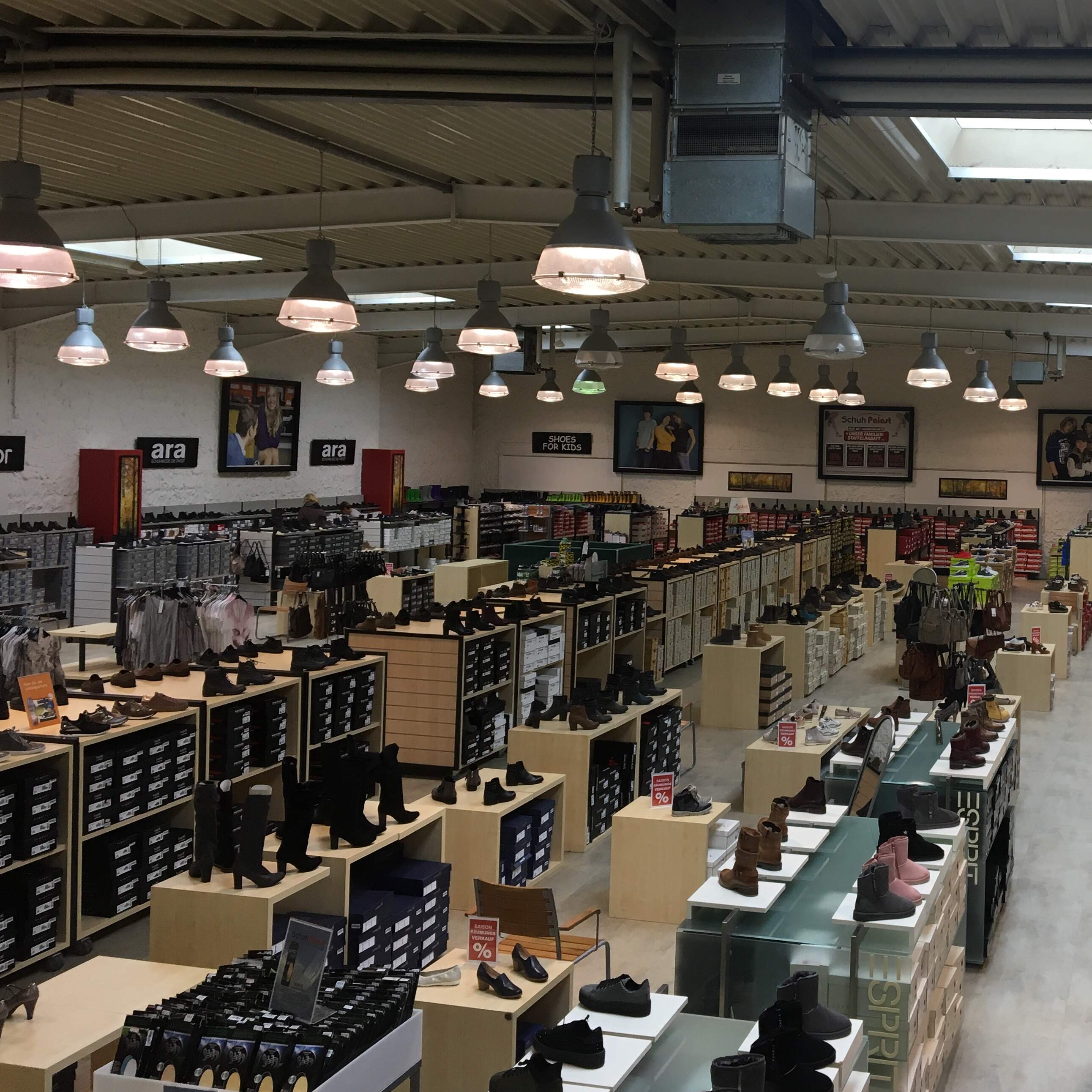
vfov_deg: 41.8
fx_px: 1428
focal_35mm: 40
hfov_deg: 40.6
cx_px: 829
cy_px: 470
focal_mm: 4.15
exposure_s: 1/33
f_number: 2.2
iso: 25
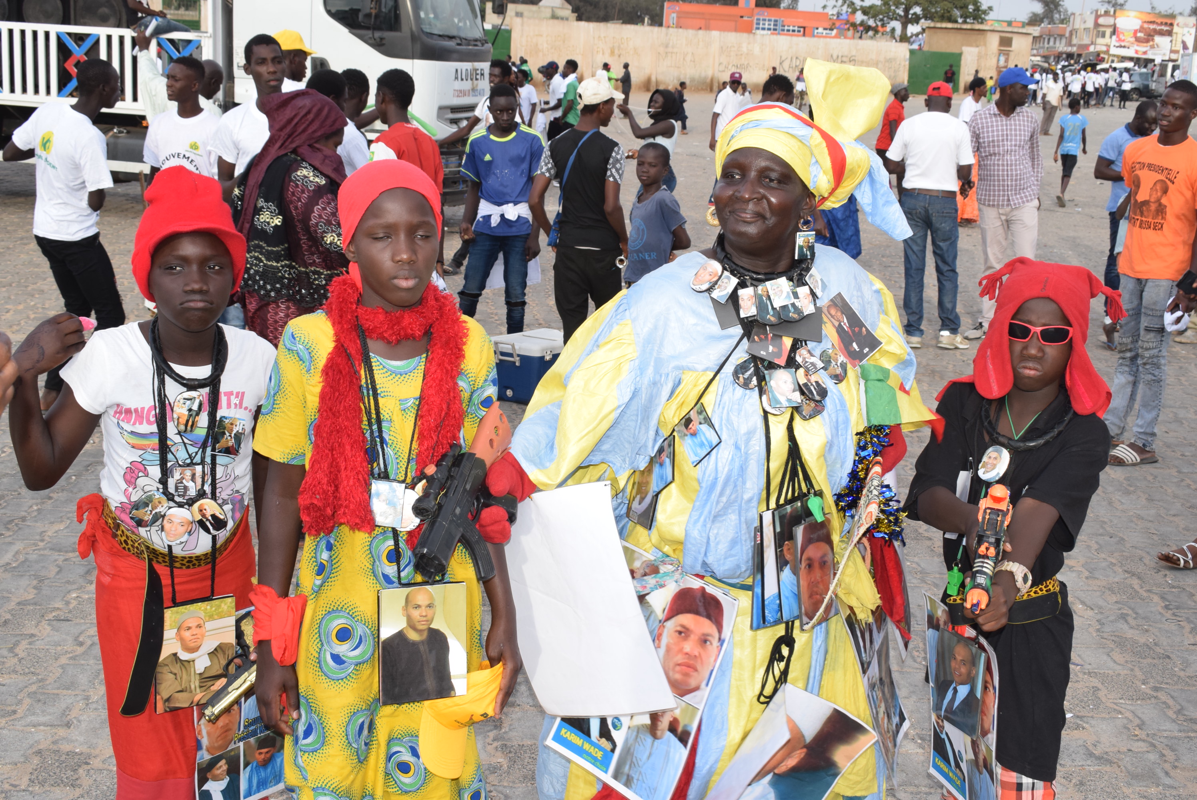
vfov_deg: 31.9
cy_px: 400
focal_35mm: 42
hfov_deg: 46.4
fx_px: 1398
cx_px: 598
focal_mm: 28
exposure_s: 1/200
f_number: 11
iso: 500
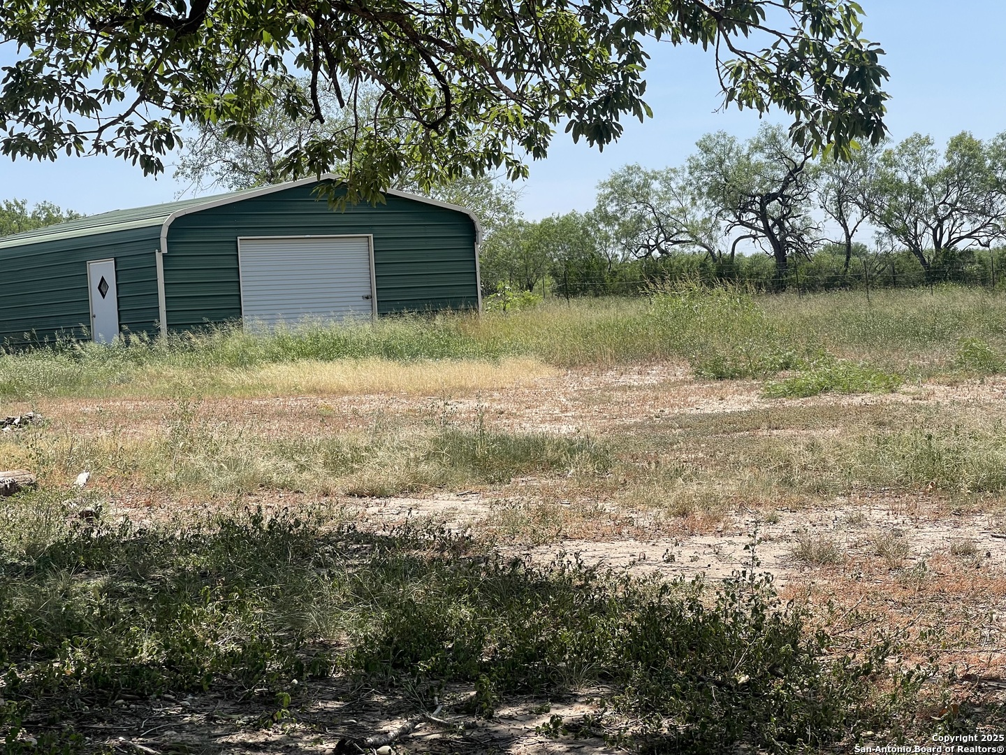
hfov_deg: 30.3
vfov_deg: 22.9
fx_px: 1860
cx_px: 503
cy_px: 378
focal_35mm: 64
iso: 20
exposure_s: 1/1014
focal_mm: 7.5
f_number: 2.2
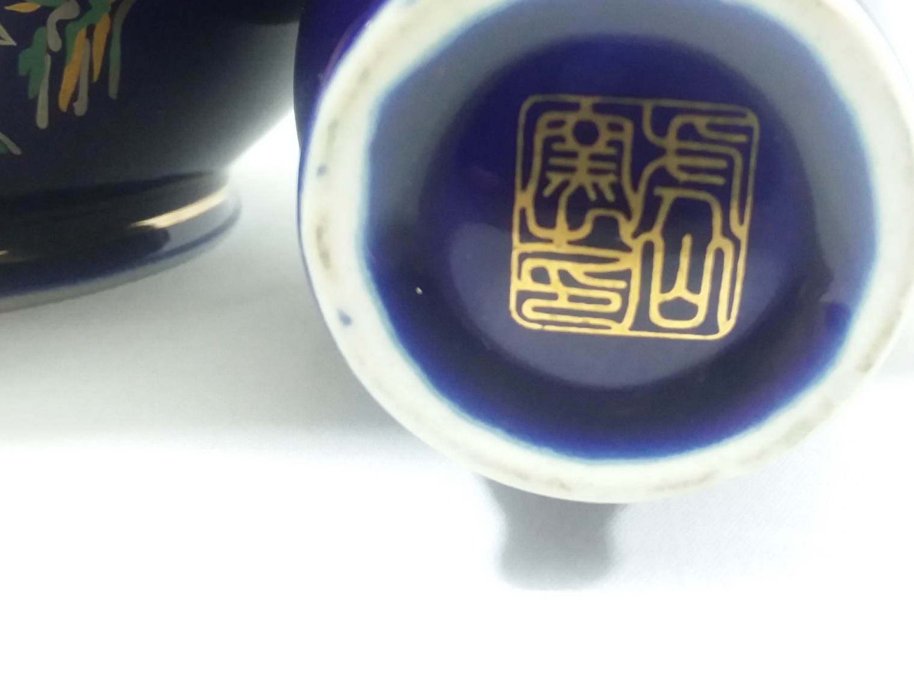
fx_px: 1030
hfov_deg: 47.1
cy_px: 246
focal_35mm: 39
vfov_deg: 36.5
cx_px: 606
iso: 200
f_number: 1.9
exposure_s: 1/17
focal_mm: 2.47
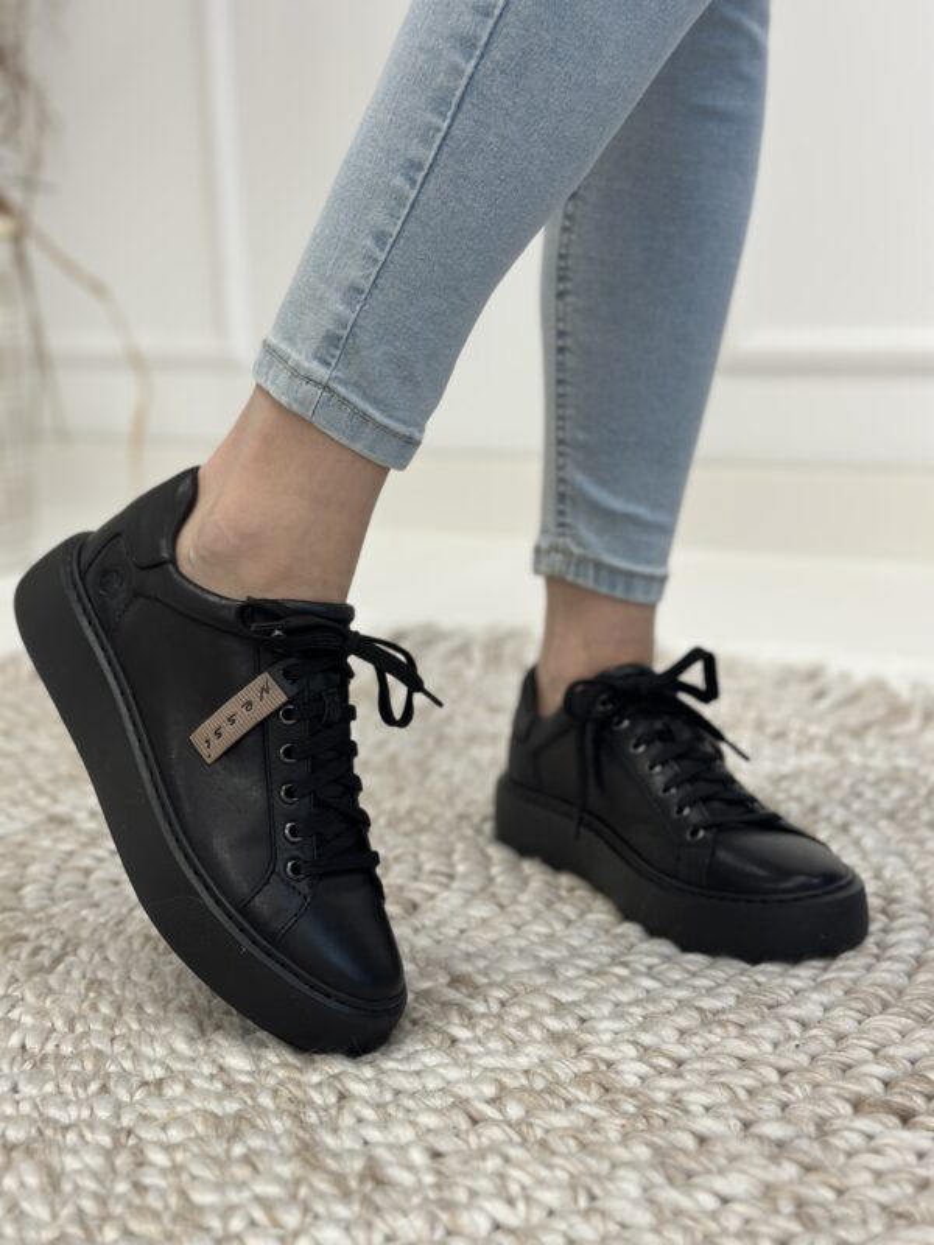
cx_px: 467
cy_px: 622
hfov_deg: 30.3
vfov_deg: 39.7
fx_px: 1727
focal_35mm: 48
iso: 125
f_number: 1.78
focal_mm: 6.86
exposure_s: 1/79
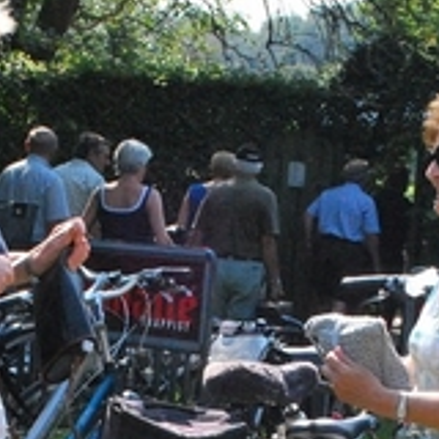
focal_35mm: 124
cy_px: 449
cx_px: 200
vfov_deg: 13.8
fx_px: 1779
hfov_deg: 14.1
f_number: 11
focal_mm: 26
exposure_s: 1/500
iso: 1600
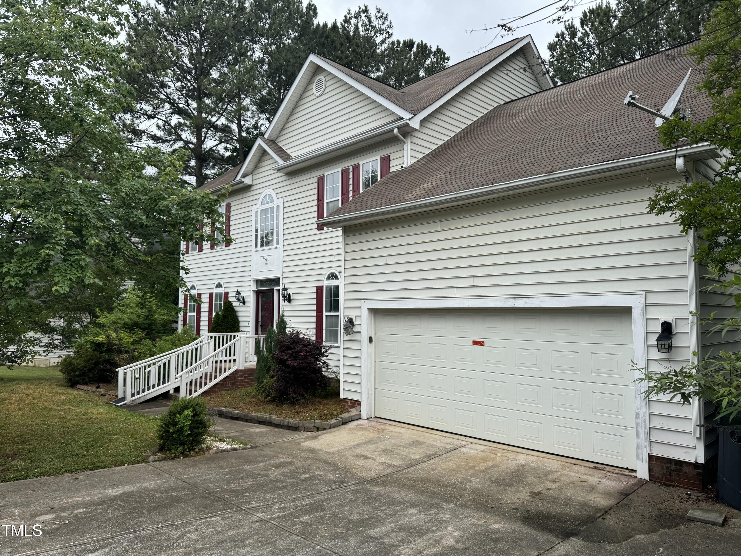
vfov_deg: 56.8
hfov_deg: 71.6
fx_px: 514
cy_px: 278
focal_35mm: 24
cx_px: 370
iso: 80
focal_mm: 6.76
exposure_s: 1/1026
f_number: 1.78
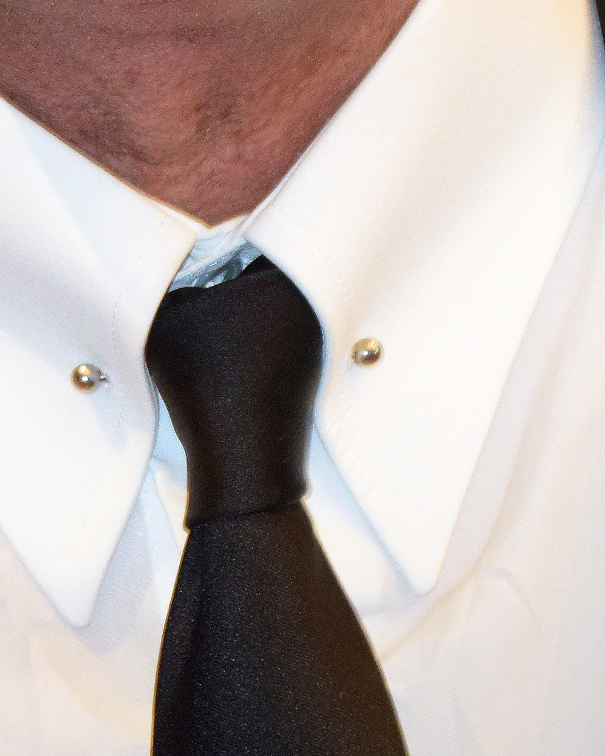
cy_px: -323
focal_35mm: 348
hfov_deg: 4.4
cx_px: 139
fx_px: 7787
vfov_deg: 5.5
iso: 1000
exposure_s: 1/60
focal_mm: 66
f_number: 4.2
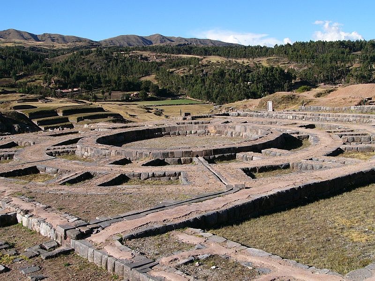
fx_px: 487
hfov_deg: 42.1
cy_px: 140
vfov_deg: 32.2
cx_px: 188
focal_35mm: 45
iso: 50
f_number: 4
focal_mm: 7.5
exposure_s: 1/500
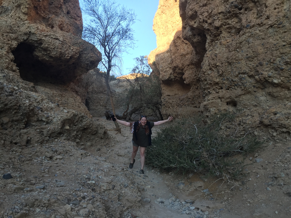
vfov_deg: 48.2
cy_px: 109
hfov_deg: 61.7
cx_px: 146
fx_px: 244
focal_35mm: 29
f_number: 2.2
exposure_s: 1/118
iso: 32
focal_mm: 4.15
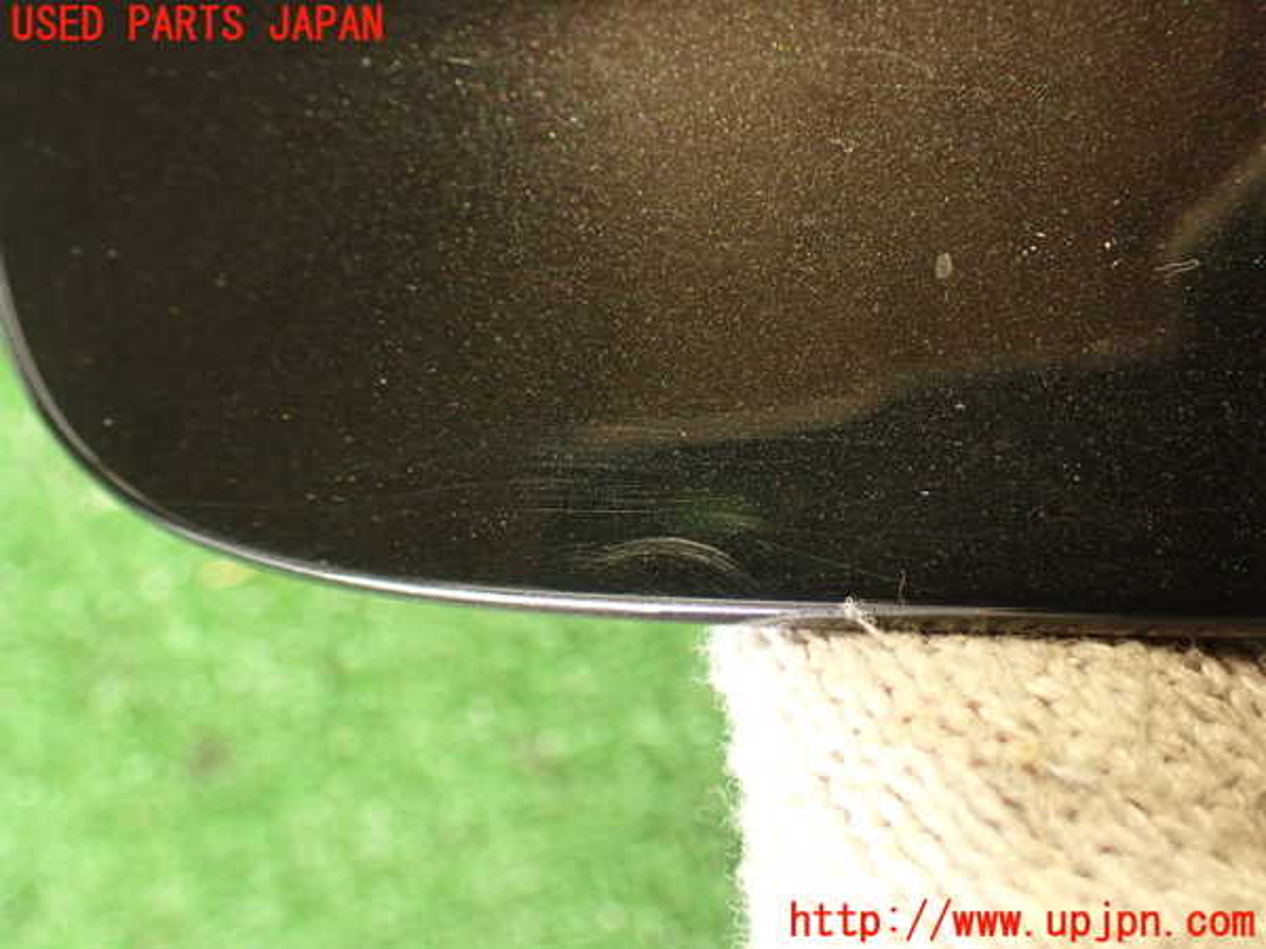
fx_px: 1317
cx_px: 633
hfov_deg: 51.4
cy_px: 474
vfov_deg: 39.7
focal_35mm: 36
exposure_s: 1/40
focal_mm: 6.37
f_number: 2.5
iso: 640
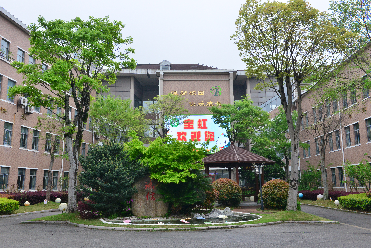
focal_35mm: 35
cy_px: 124
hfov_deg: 54.4
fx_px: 361
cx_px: 186
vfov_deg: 37.9
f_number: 10
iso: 1250
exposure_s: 1/400
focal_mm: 35
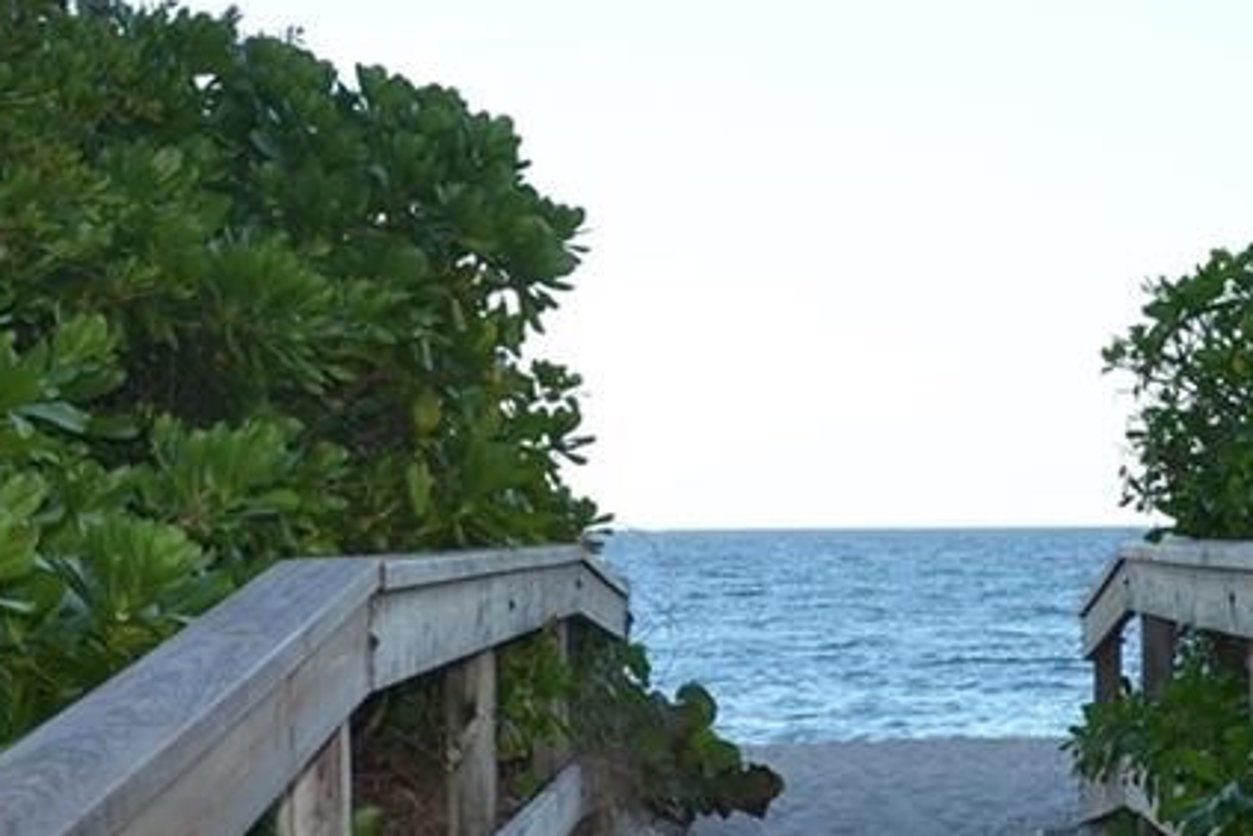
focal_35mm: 102
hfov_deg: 19.5
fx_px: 3550
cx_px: 1197
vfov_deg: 13.4
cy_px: 470
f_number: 4
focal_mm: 18
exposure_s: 1/250
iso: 100
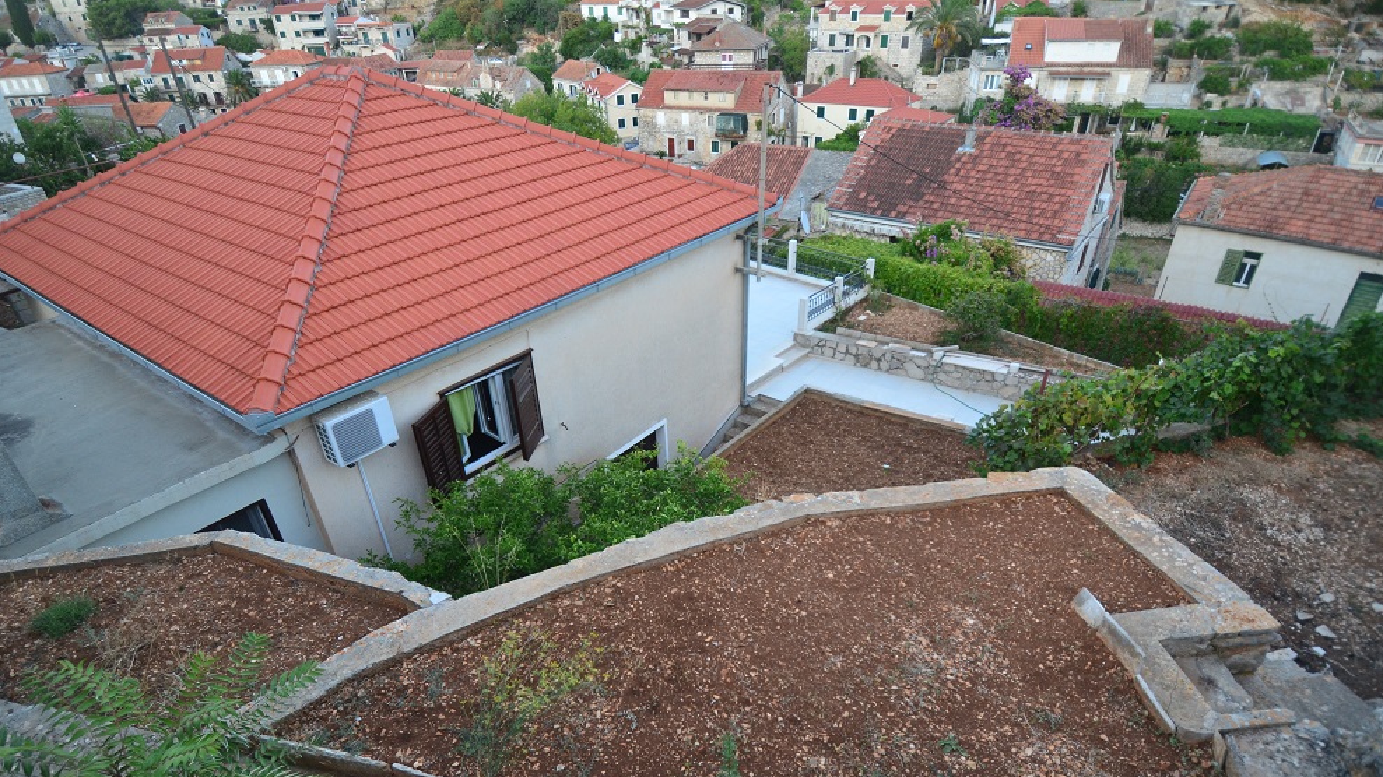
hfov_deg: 89.6
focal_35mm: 19
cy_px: 459
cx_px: 687
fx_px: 697
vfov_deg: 57.9
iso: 640
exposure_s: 1/320
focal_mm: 12
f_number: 4
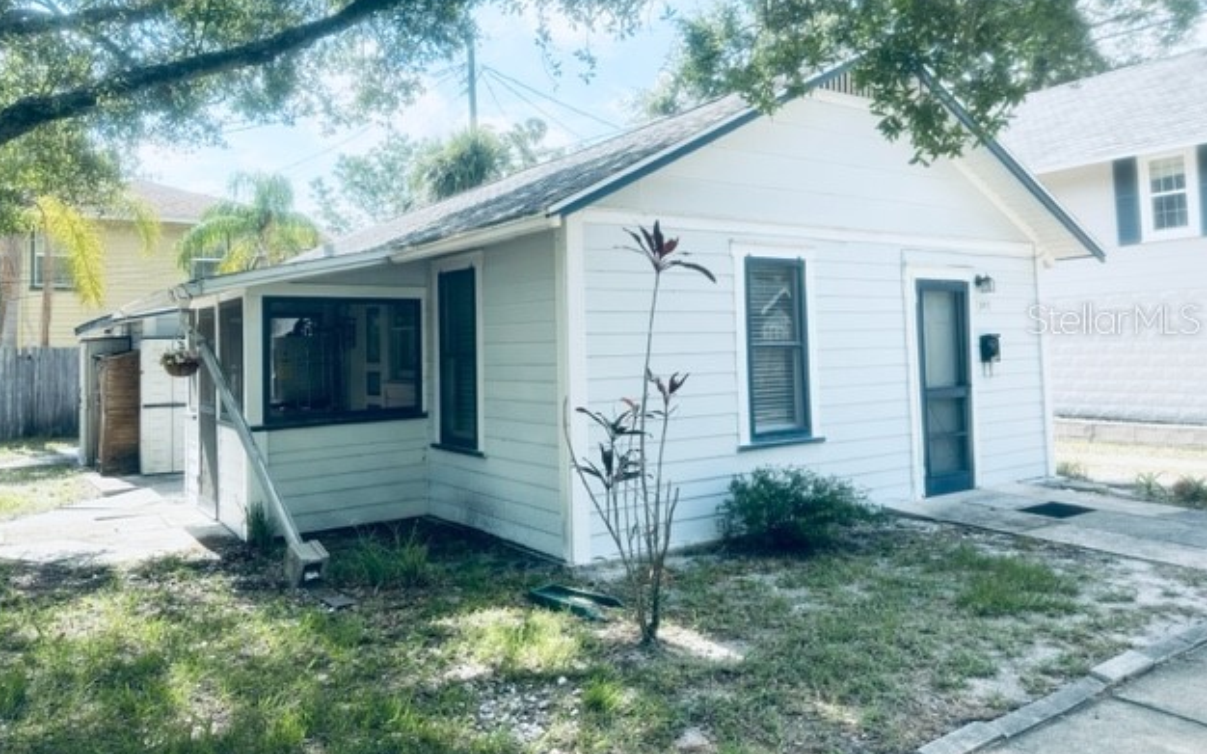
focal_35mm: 26
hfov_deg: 70.4
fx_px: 855
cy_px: 318
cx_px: 592
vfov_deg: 47.4
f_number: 1.78
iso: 80
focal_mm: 6.86
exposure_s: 1/1880
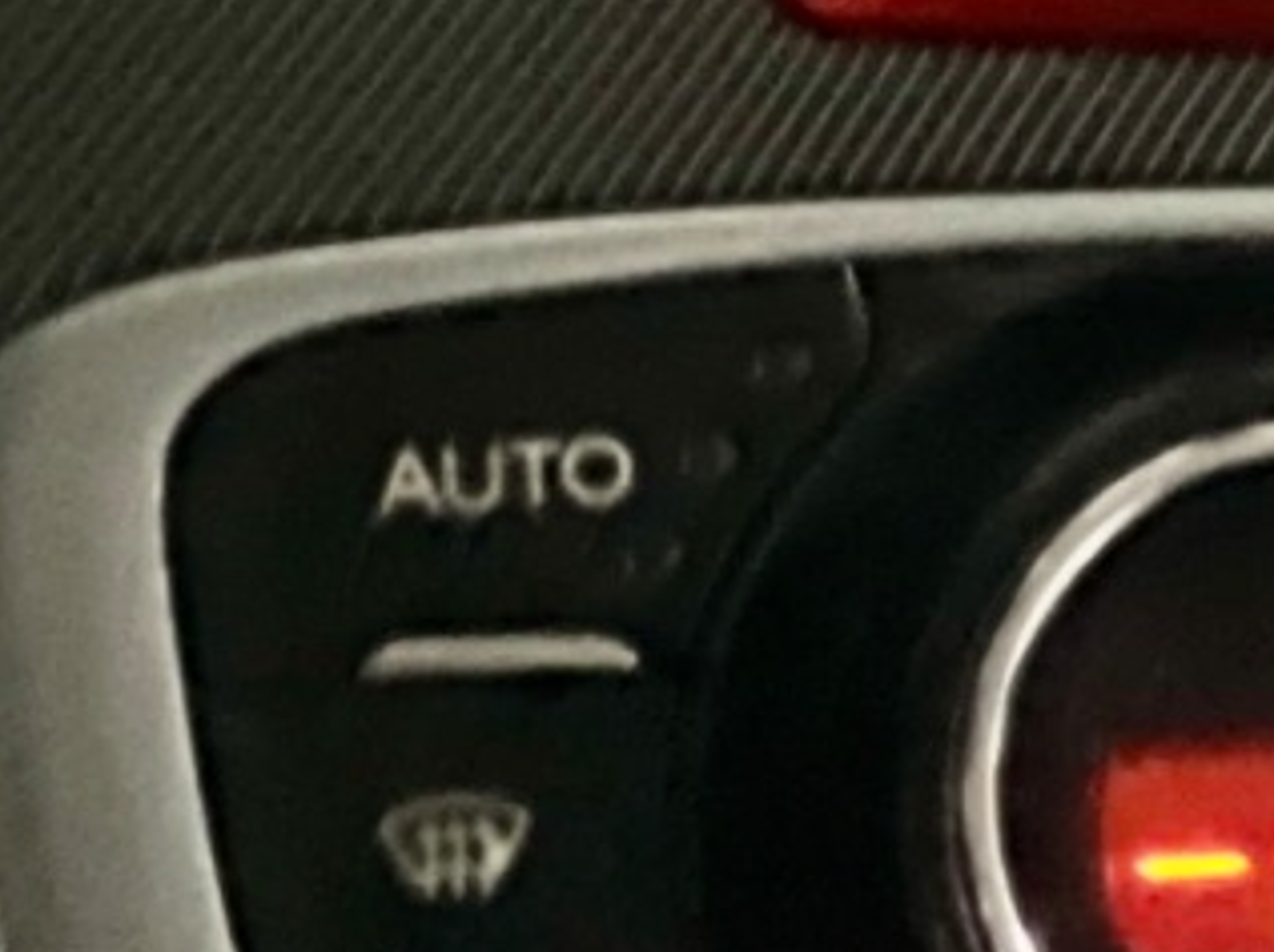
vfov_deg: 3.2
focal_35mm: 467
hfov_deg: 4.2
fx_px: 17168
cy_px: 233
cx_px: 2789
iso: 2000
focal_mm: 9
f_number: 2.8
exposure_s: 1/15
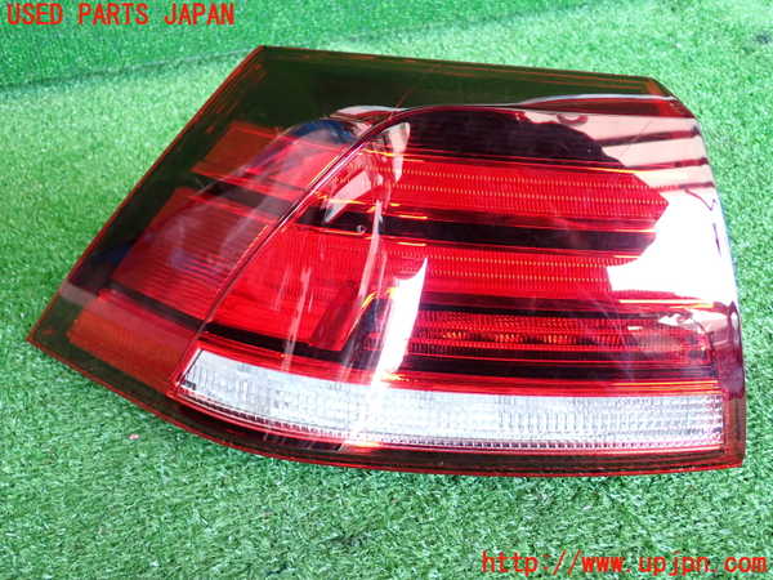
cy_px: 290
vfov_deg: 39.7
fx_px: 804
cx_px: 386
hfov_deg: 51.4
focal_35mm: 36
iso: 640
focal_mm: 6.37
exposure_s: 1/40
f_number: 2.5
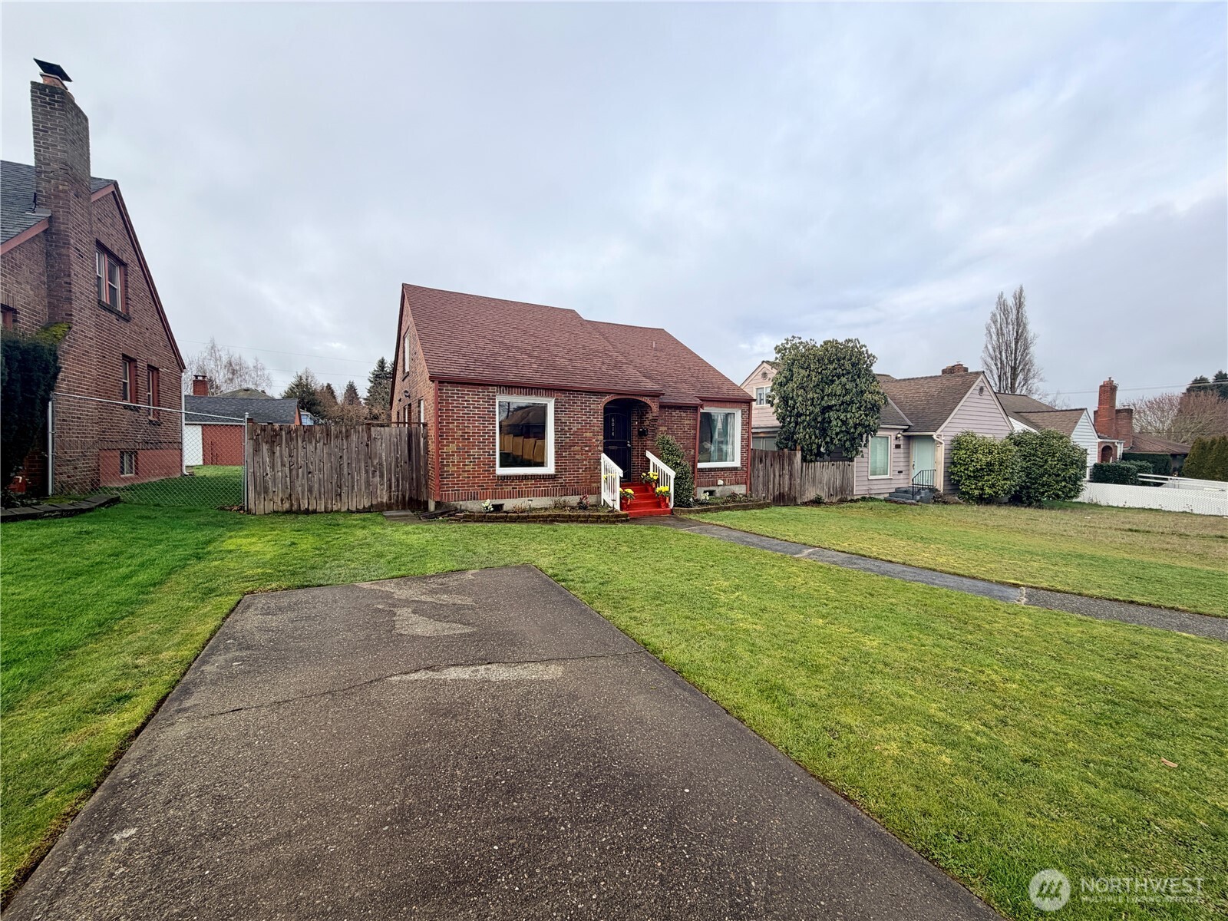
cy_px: 460
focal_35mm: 14
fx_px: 497
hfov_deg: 102.1
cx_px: 614
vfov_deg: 85.7
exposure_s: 1/770
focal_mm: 2.22
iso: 32
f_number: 2.2
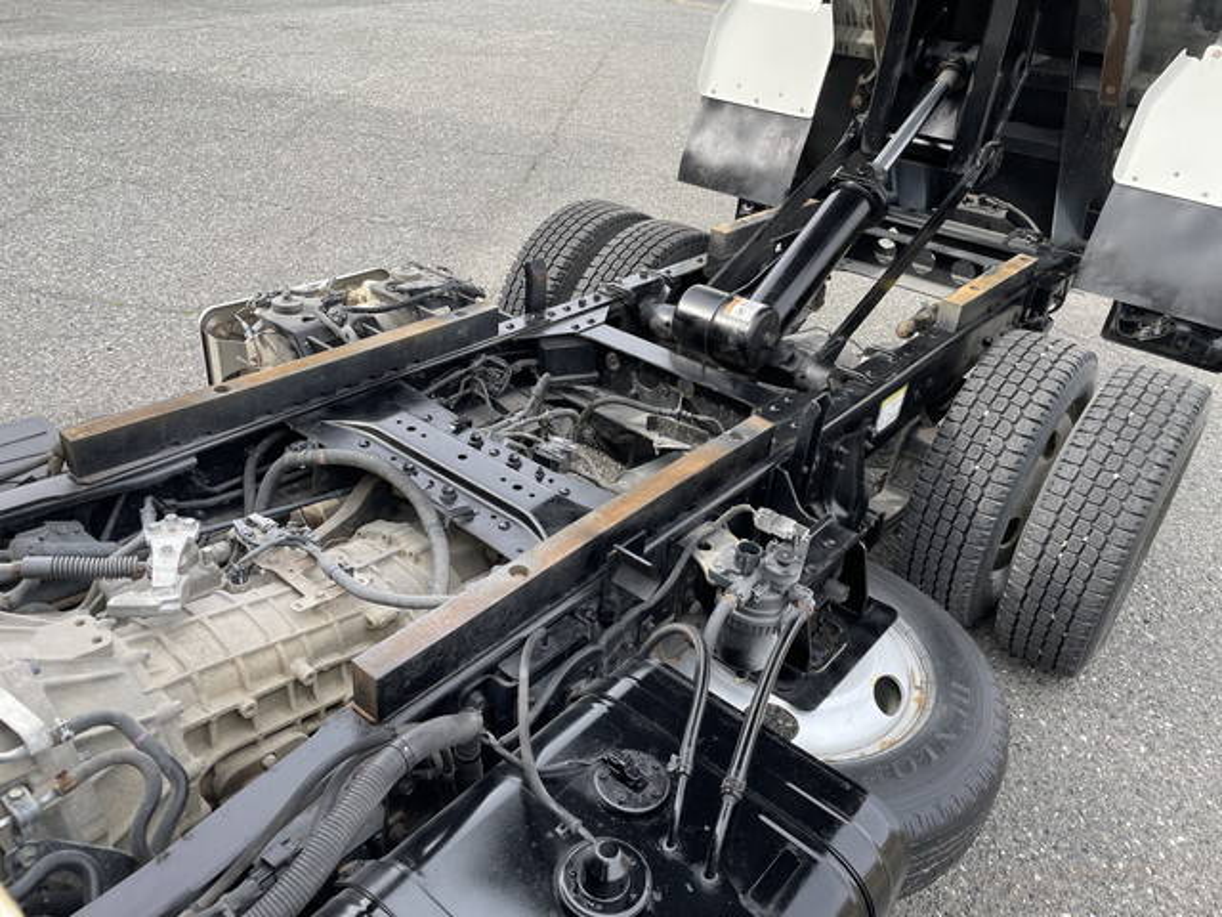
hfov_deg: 67.3
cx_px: 611
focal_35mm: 26
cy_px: 458
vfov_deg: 53.1
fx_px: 918
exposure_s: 1/540
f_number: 1.6
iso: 32
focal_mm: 4.2
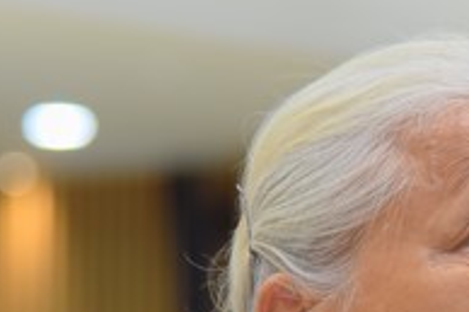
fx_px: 5246
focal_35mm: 403
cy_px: 366
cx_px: 498
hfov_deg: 5.1
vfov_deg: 3.4
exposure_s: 1/100
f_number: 5
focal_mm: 120
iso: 1250
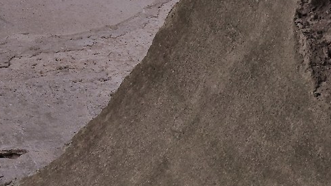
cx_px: -247
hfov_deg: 11.4
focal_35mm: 177
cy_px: -254
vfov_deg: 6.5
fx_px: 1549
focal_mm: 23
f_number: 10
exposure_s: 1/250
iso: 400
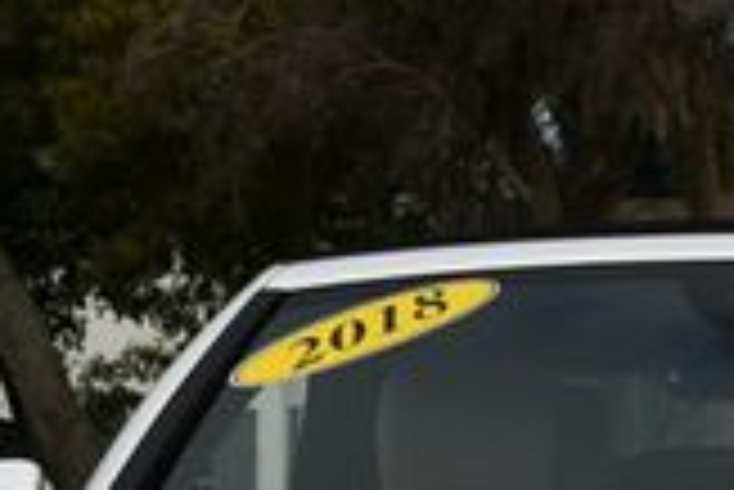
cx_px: 743
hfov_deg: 8.7
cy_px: 841
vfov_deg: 5.7
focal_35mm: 236
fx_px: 4816
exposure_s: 1/400
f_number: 10
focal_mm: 30
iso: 100
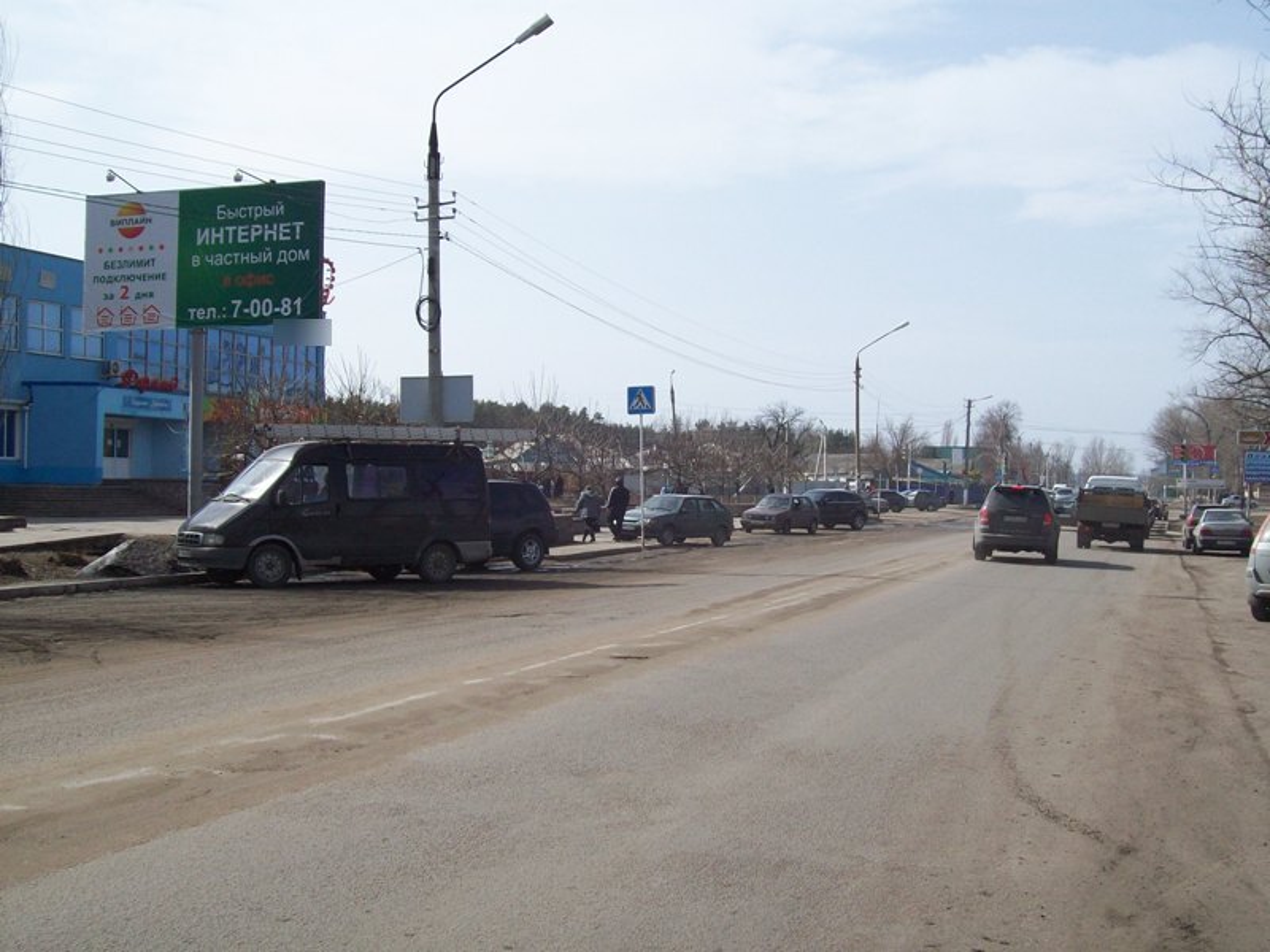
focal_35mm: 45
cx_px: 635
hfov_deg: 42.1
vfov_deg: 32.2
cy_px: 476
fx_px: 1651
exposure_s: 1/508
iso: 80
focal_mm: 7.6
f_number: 5.4
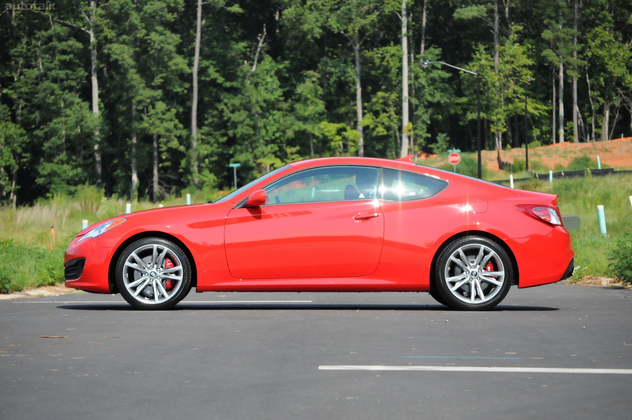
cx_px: 316
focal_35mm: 138
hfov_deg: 14.9
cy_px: 210
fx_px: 2420
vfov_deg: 9.9
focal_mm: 92
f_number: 5.6
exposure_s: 1/8000
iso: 2000
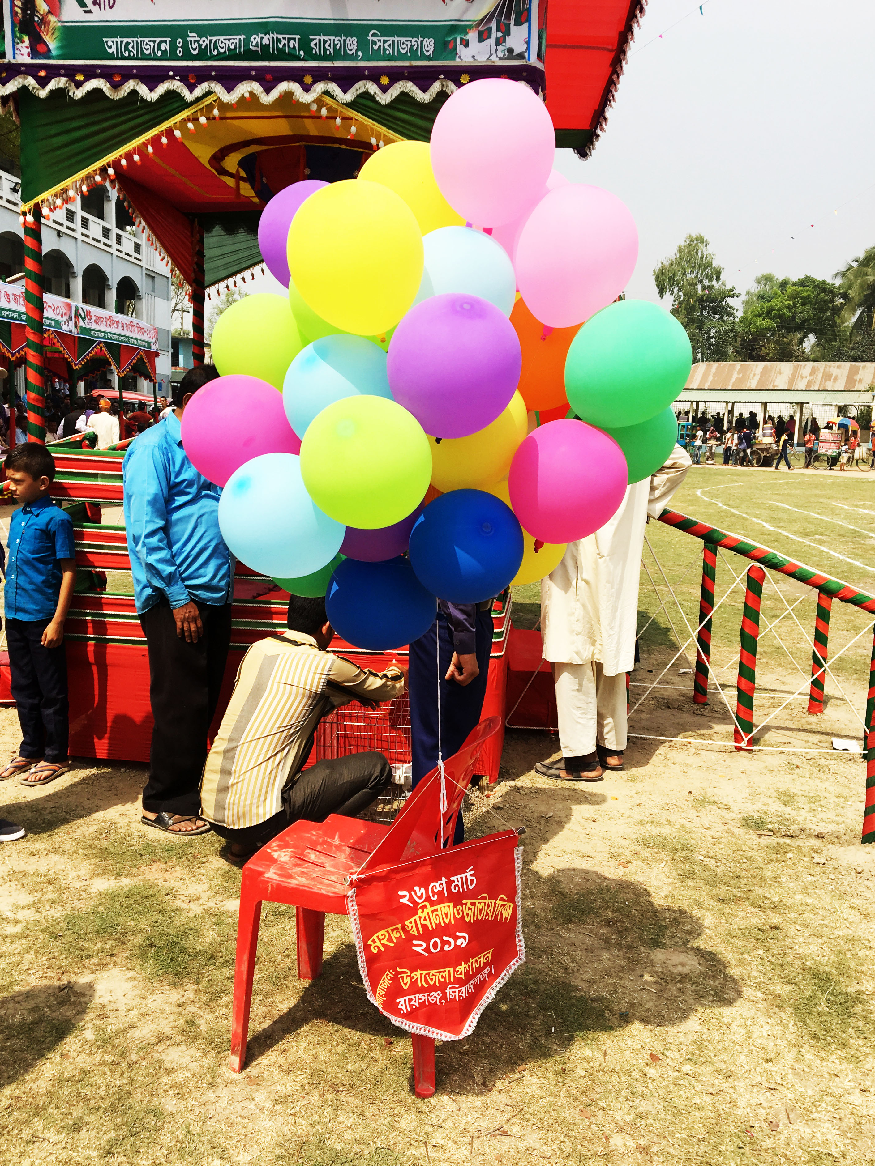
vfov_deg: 58.3
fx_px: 1045
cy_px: 591
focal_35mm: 31
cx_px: 415
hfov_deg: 45.4
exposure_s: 1/1672
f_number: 2.2
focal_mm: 4.15
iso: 25
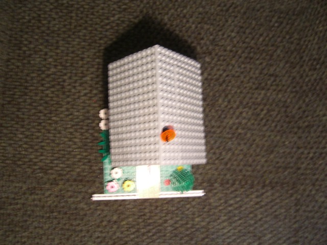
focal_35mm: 38
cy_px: 122
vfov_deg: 37.7
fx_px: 359
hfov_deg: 49.0
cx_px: 164
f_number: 2.8
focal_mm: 7.9
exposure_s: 1/8
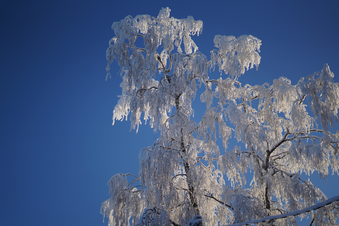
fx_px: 471
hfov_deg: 39.6
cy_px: 113
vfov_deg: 27.0
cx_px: 170
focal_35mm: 50
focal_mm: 50
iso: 200
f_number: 1.8
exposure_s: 1/8000
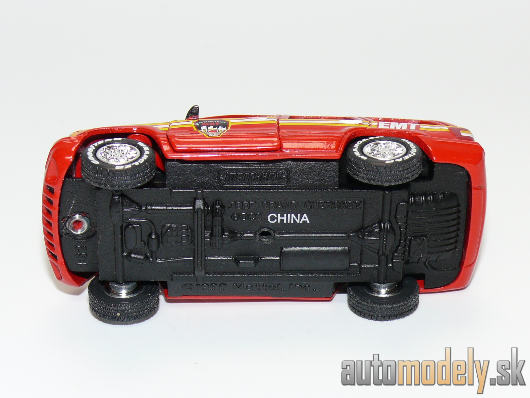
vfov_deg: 14.1
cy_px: 199
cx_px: 265
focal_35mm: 105
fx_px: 1608
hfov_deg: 18.7
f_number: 4
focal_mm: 13.7
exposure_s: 1/30
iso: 100
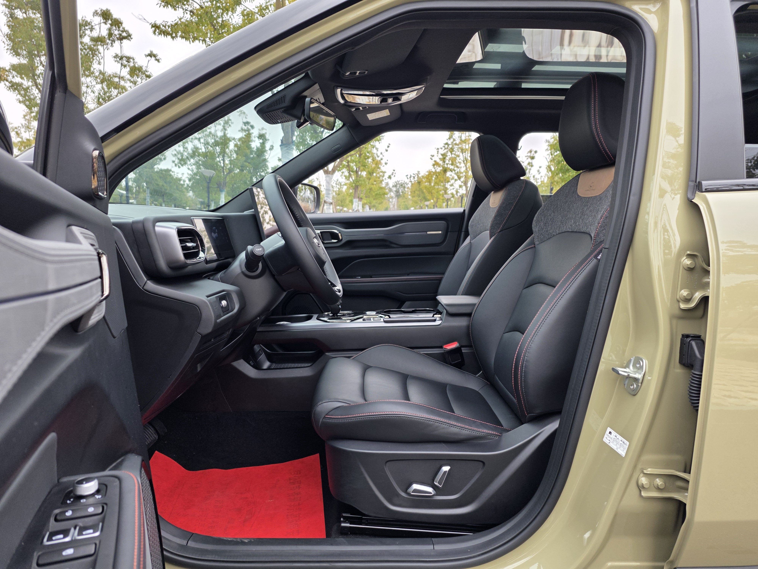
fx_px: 504
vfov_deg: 58.9
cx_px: 379
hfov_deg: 73.9
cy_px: 284
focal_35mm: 23
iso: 50
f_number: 1.7
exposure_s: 1/180
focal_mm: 6.25
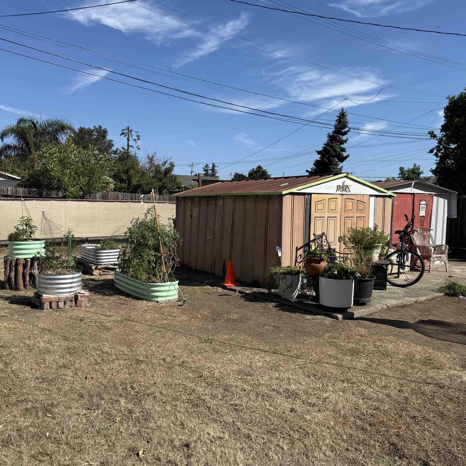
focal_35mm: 29
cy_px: 231
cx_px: 191
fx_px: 442
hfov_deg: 55.3
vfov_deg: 55.6
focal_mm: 6.76
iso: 80
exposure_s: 1/5319
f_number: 1.78
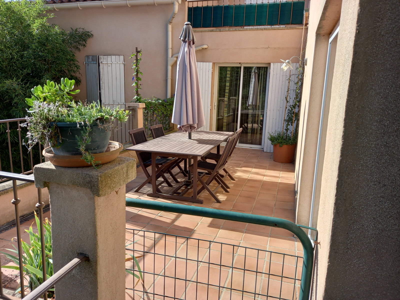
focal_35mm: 25
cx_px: 200
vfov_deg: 54.9
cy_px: 150
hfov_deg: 69.4
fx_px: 289
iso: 25
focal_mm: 4.6
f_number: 2
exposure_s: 1/418
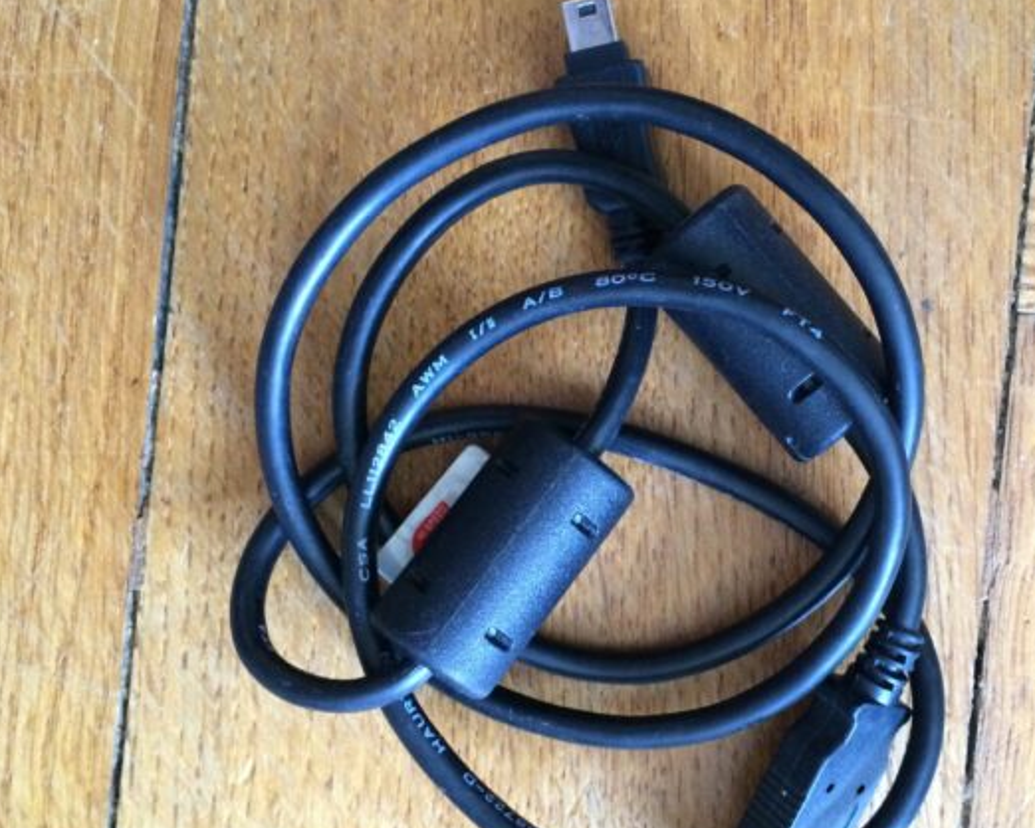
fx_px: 1226
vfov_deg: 37.3
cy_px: 448
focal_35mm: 40
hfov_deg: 45.1
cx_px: 686
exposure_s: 1/25
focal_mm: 4.15
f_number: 2.2
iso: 320
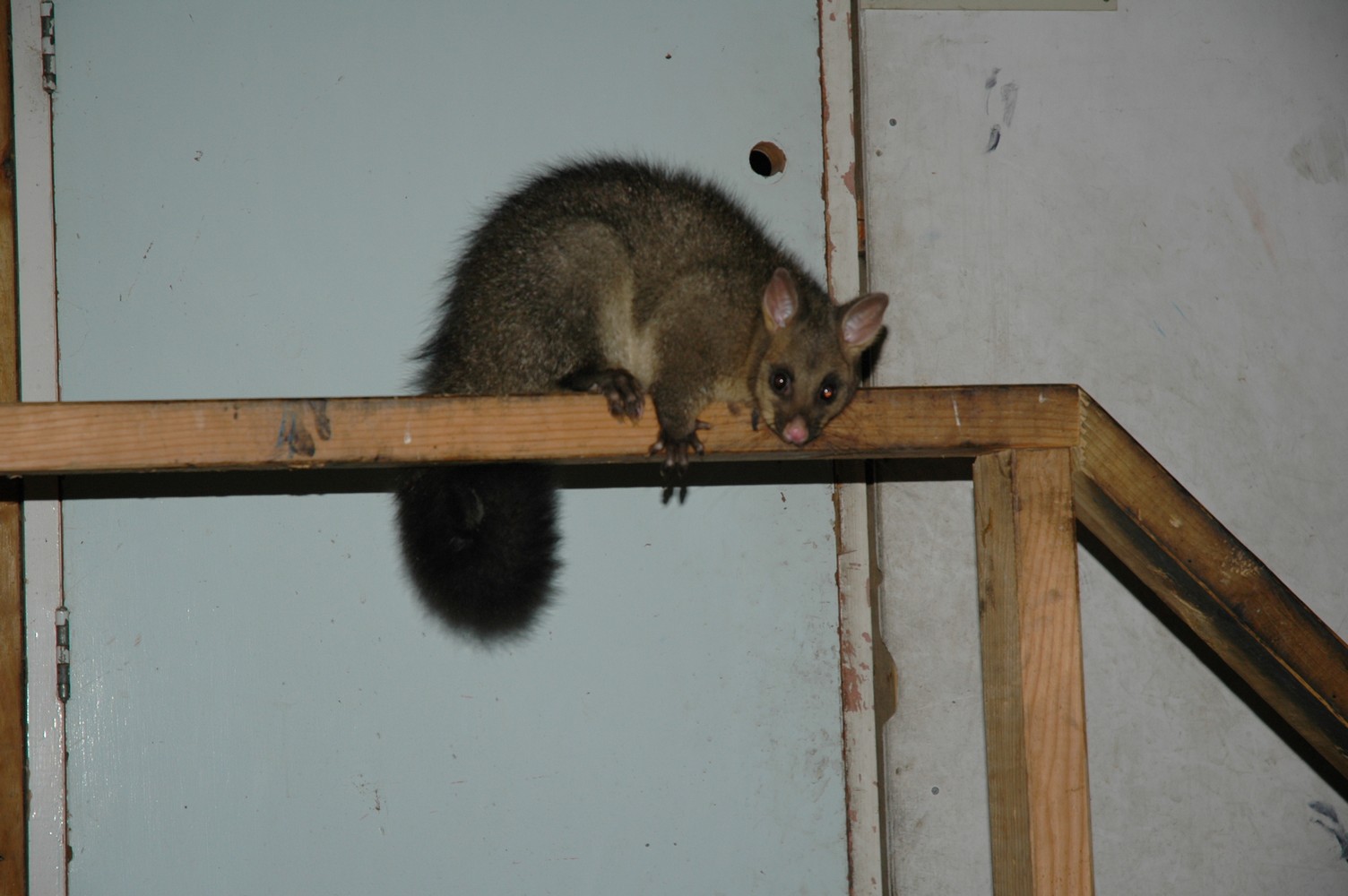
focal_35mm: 105
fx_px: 3928
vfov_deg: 13.0
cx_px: 674
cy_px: 448
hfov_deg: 19.5
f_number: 4.5
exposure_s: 1/60
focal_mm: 70
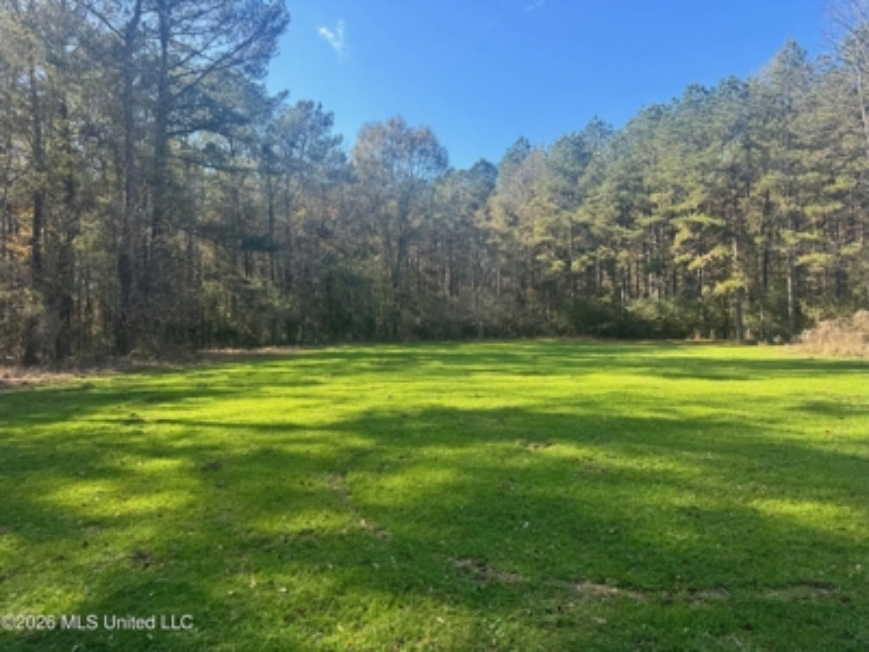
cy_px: 326
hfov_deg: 71.6
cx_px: 434
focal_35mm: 24
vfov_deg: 56.8
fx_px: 602
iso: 80
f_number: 1.78
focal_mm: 6.76
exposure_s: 1/888
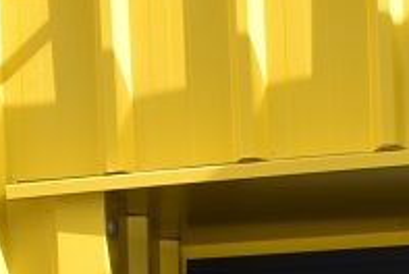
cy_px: 666
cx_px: 96
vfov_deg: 8.9
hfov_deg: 14.6
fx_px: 1593
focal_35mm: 140
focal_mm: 18
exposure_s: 1/160
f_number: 6.3
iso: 100
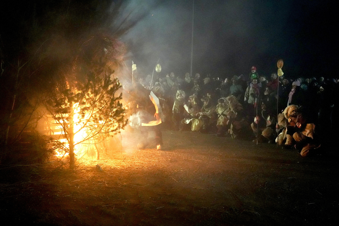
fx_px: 414
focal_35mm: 44
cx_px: 170
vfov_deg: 30.5
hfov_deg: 44.5
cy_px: 113
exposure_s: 1/60
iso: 16000
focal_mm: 44
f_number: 4
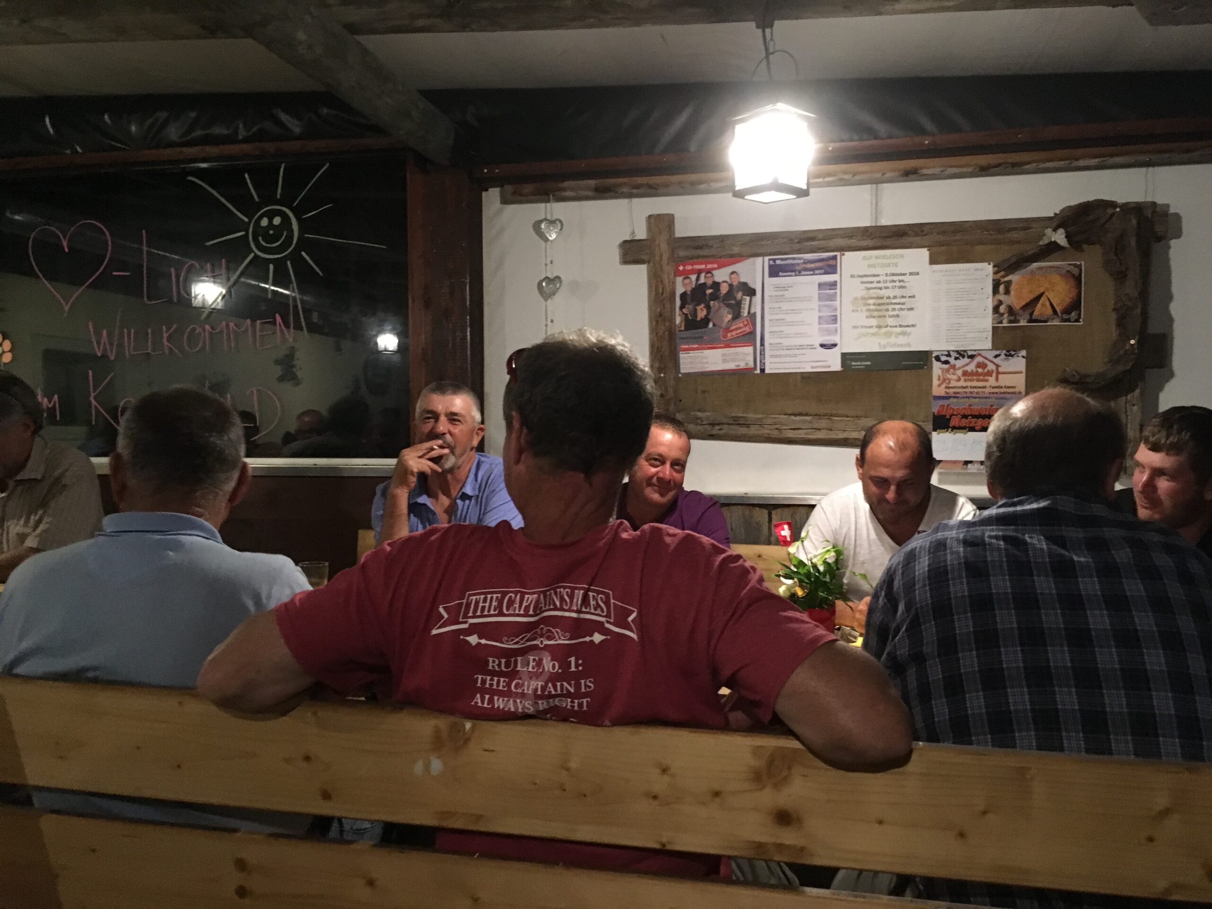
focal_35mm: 29
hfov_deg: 61.7
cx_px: 606
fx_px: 1015
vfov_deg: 48.2
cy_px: 454
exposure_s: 1/17
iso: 400
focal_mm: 4.15
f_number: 2.2
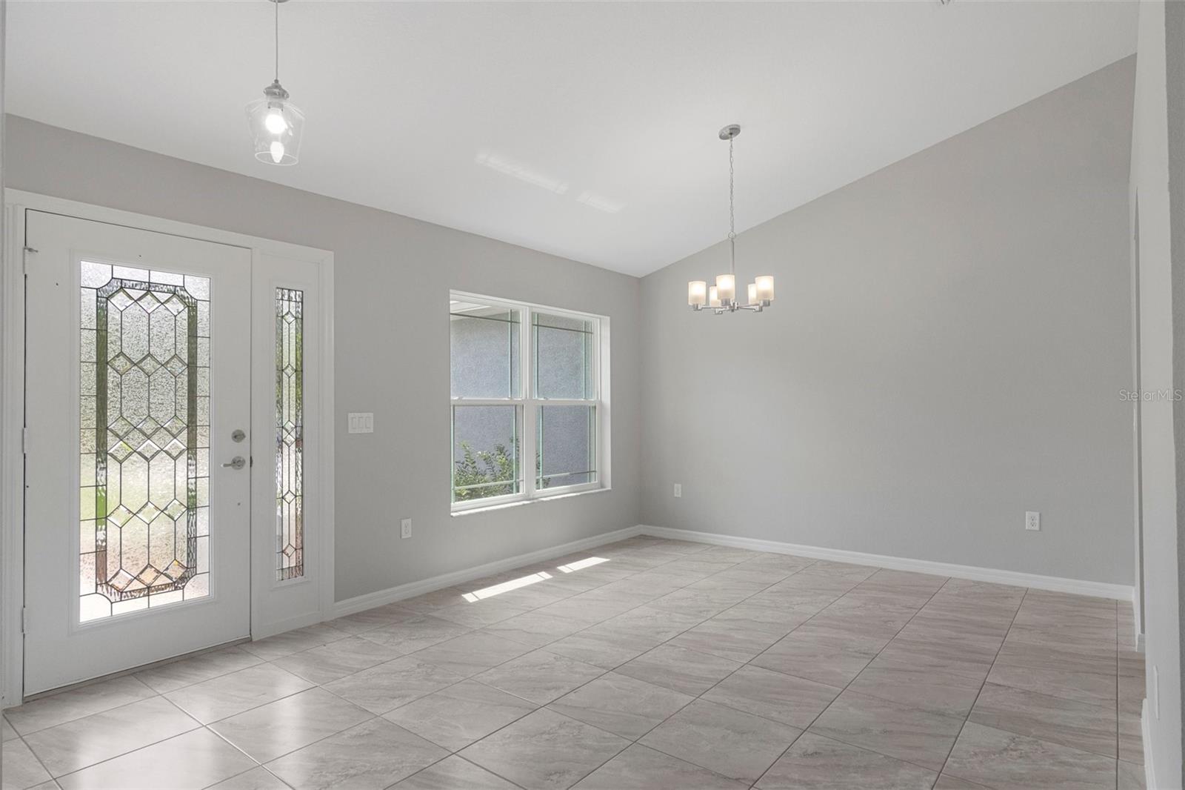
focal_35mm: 20
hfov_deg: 85.4
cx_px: 592
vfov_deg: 63.2
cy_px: 395
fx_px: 642
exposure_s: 1/25
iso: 640
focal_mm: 13
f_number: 8
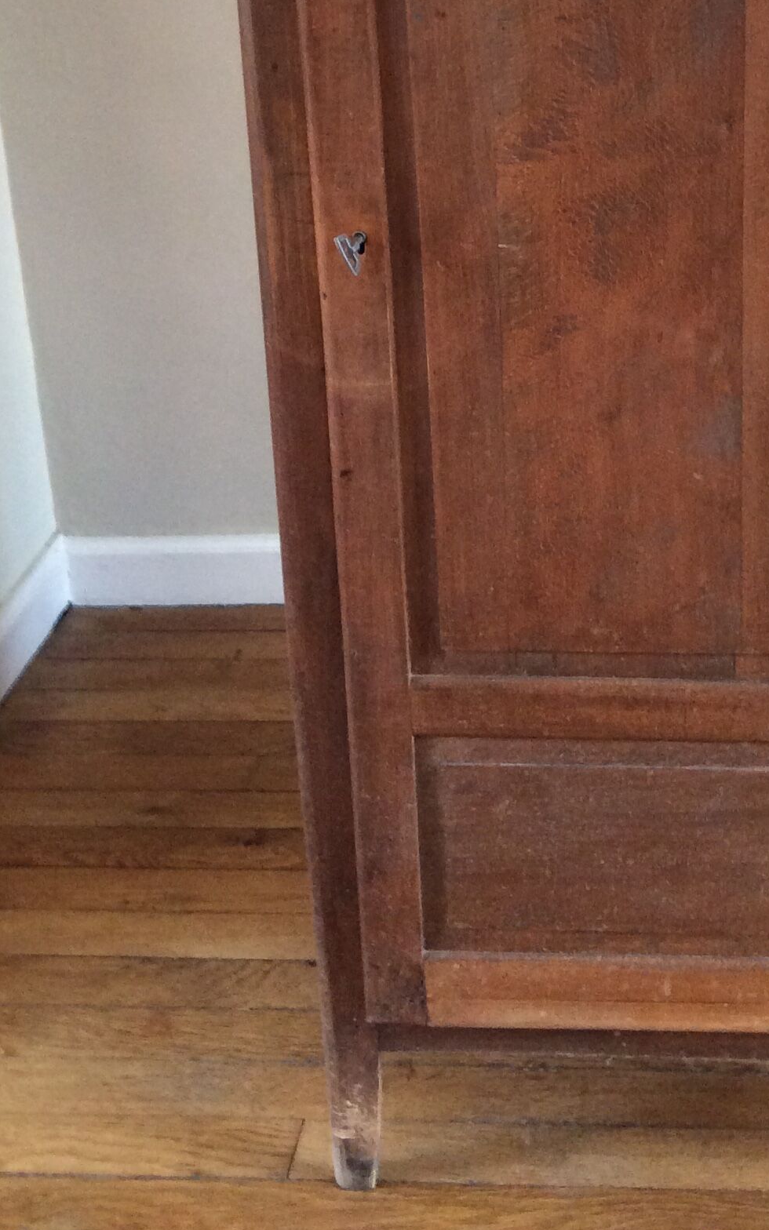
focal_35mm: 56
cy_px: 223
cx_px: 671
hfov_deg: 22.7
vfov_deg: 35.0
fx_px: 1878
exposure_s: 1/25
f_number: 2.4
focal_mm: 3.3
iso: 125
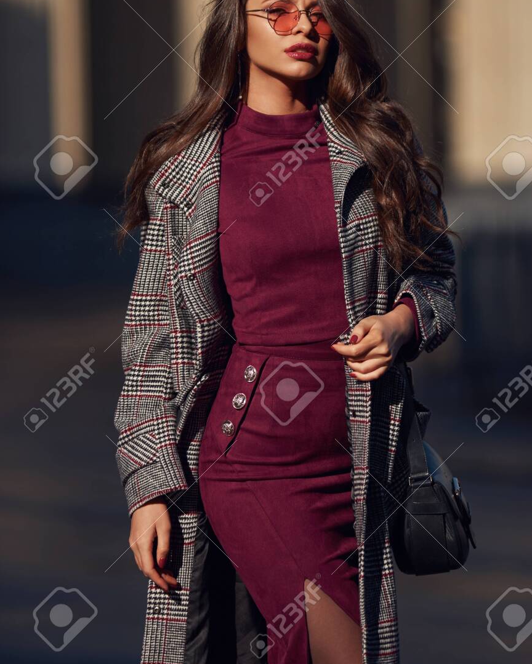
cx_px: 266
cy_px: 276
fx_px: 4445
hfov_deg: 6.8
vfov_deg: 8.5
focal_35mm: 226
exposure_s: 1/1600
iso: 100
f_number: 2.8
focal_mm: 200
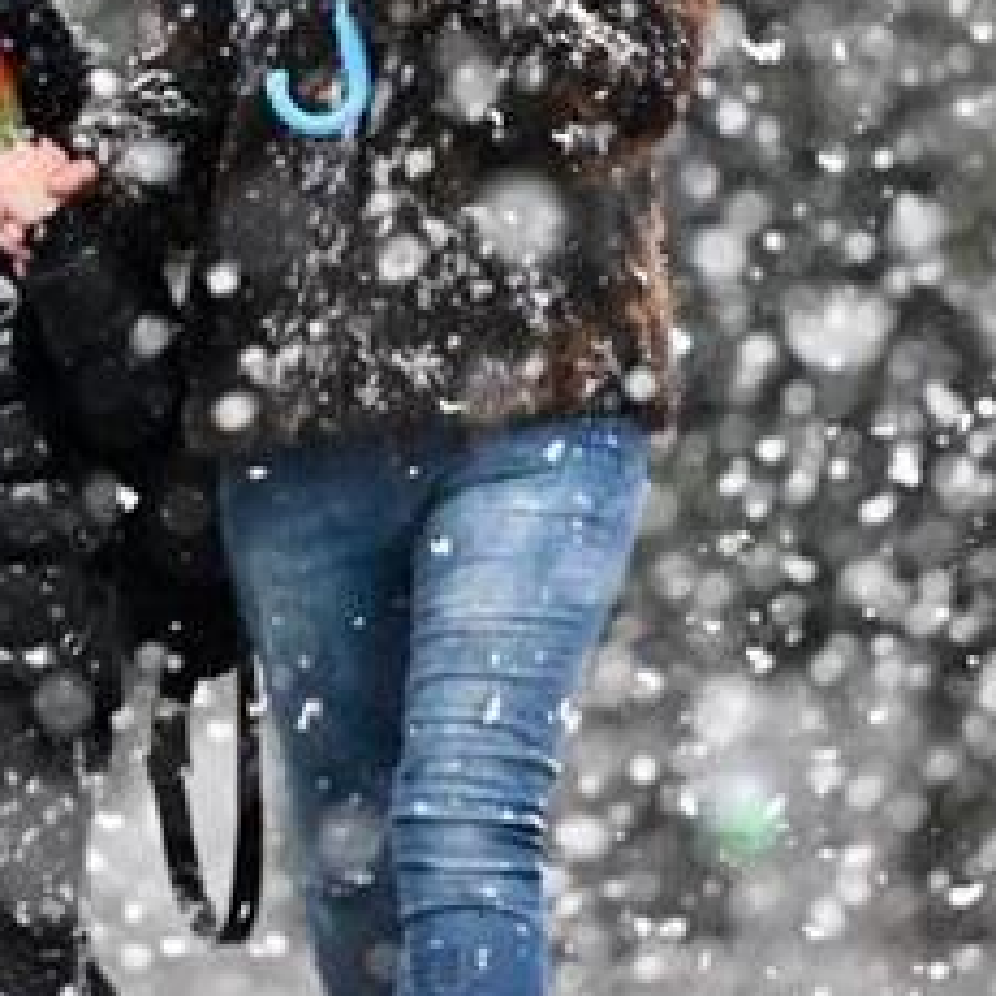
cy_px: 254
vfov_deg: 2.8
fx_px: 20313
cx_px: 138
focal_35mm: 624
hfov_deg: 2.8
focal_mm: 200
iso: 10000
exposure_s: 1/1600
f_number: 2.8
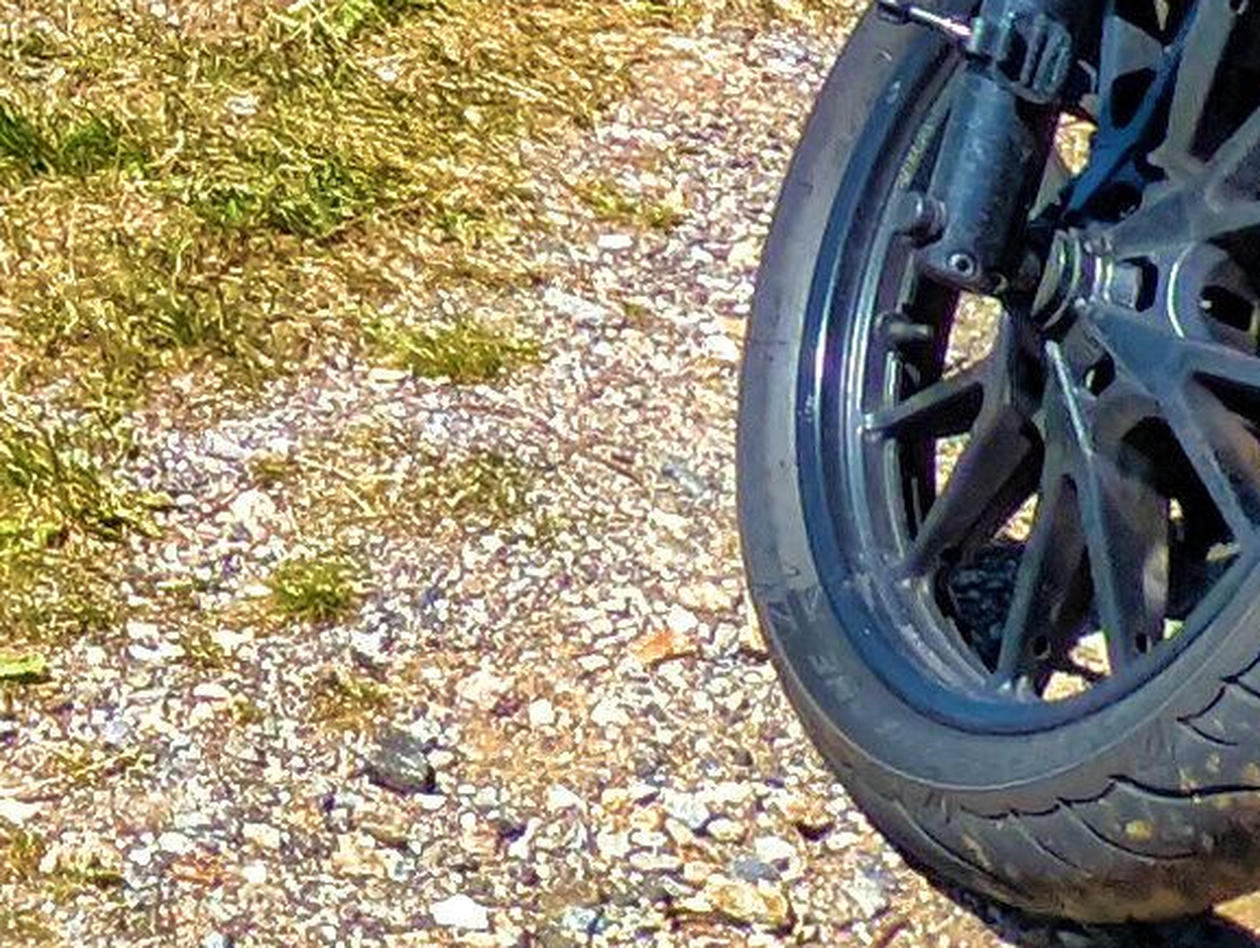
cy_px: -1628
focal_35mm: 113
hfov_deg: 12.9
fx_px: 4118
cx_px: -1846
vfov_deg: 10.5
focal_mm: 2.35
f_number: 2.2
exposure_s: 1/1222
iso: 49
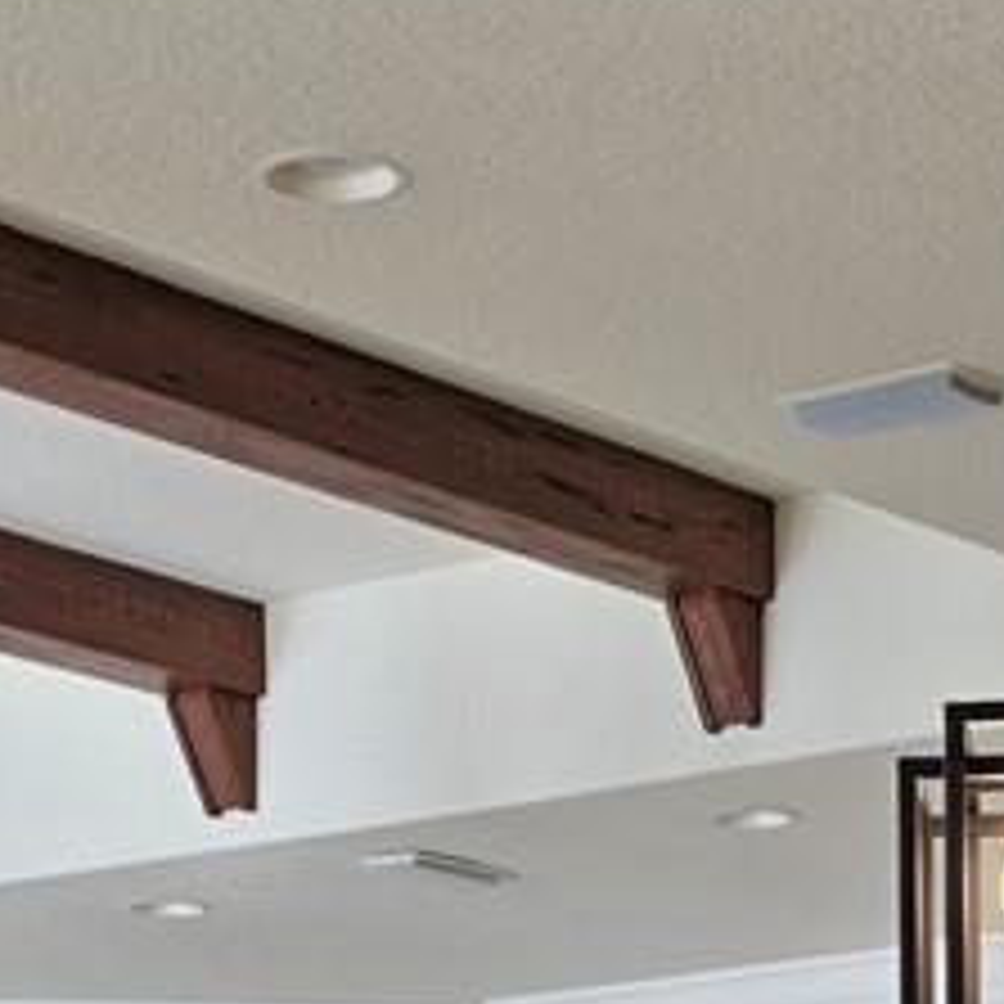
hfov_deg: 11.9
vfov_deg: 10.7
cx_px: 851
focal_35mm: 146
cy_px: 2134
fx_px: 4791
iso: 20
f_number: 1.7
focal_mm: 6.3
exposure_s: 1/120
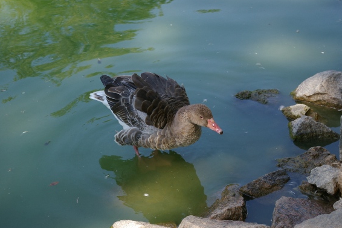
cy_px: 115
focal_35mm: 90
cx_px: 168
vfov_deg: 15.3
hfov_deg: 22.7
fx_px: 851
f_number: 6.7
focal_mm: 55
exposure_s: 1/125
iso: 200
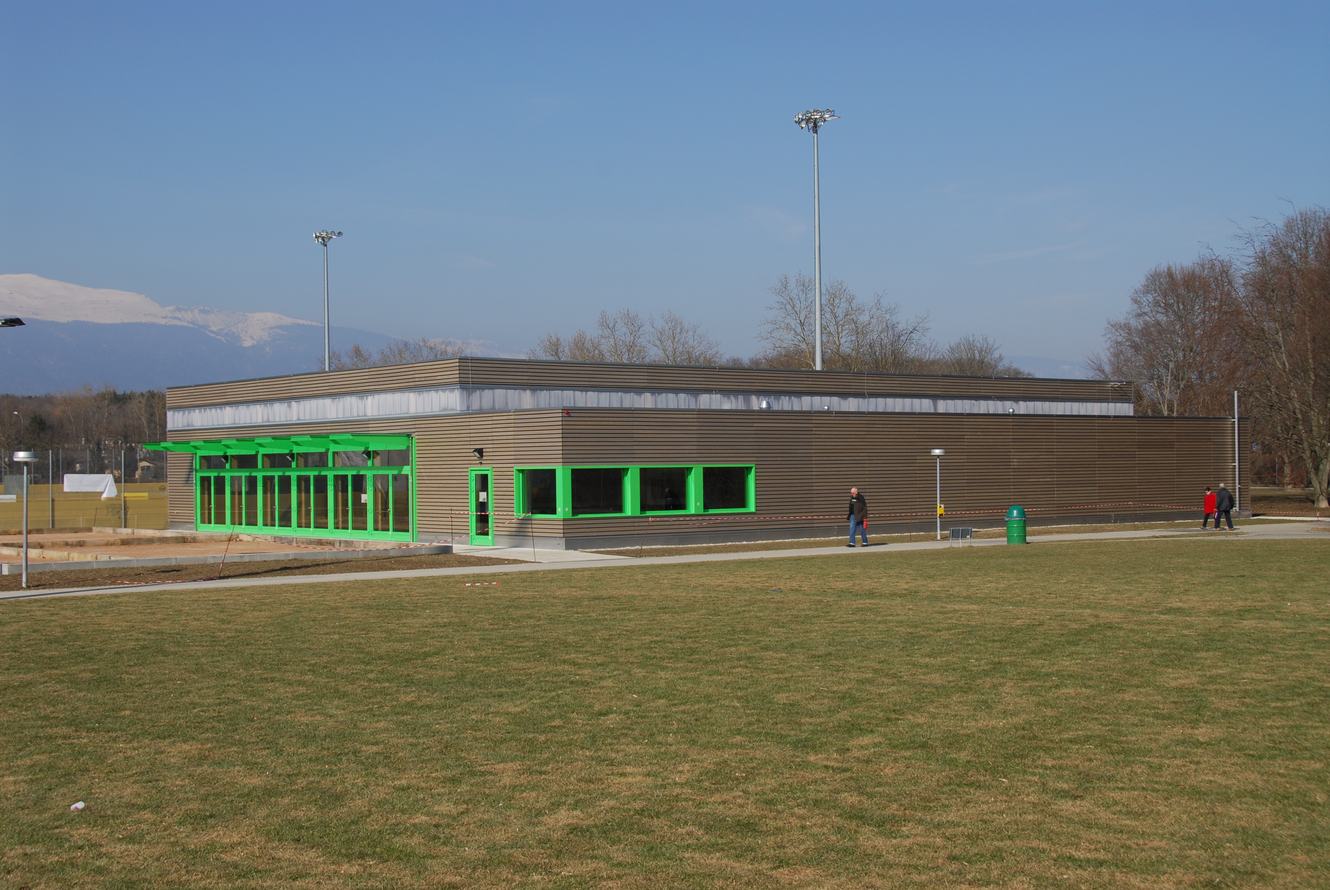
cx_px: 665
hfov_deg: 42.3
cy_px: 445
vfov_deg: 29.0
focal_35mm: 46
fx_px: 1720
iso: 100
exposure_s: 1/320
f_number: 9.5
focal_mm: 31
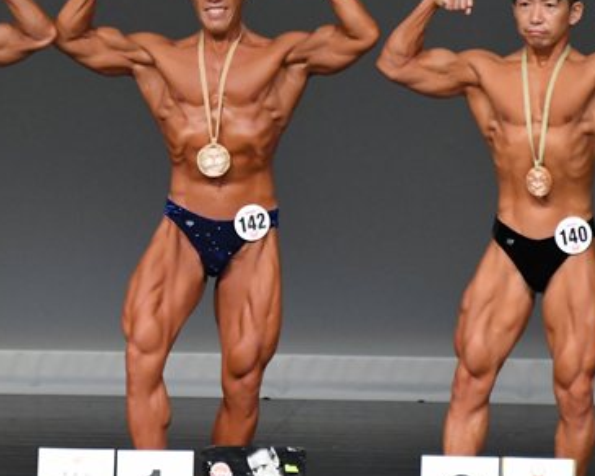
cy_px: 189
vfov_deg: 2.5
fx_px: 11041
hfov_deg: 3.1
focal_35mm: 627
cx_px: 143
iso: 5000
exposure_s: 1/400
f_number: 5.6
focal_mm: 210
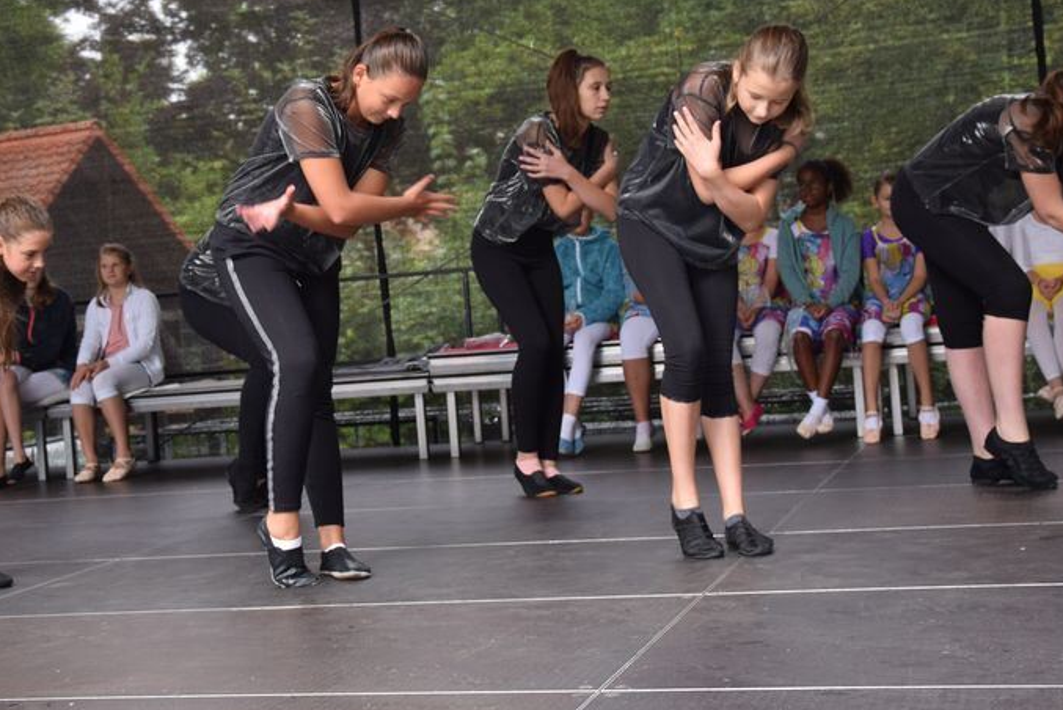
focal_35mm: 62
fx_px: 1831
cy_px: 243
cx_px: 480
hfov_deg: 32.3
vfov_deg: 21.9
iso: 400
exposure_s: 1/80
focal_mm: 28
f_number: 4.2
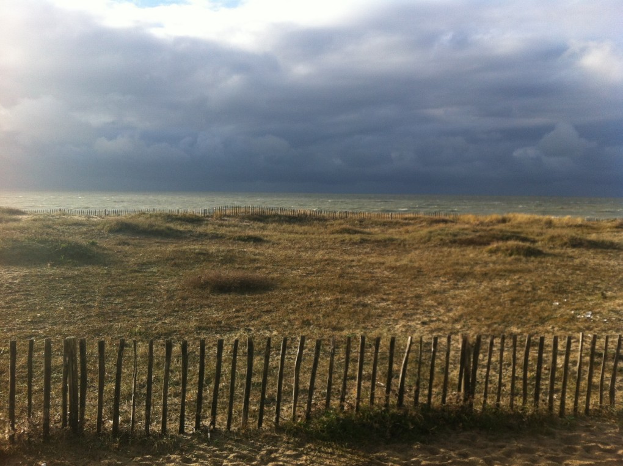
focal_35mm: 35
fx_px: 629
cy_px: 233
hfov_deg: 52.7
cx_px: 312
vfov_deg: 40.6
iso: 80
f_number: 2.8
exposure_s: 1/862
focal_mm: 3.85
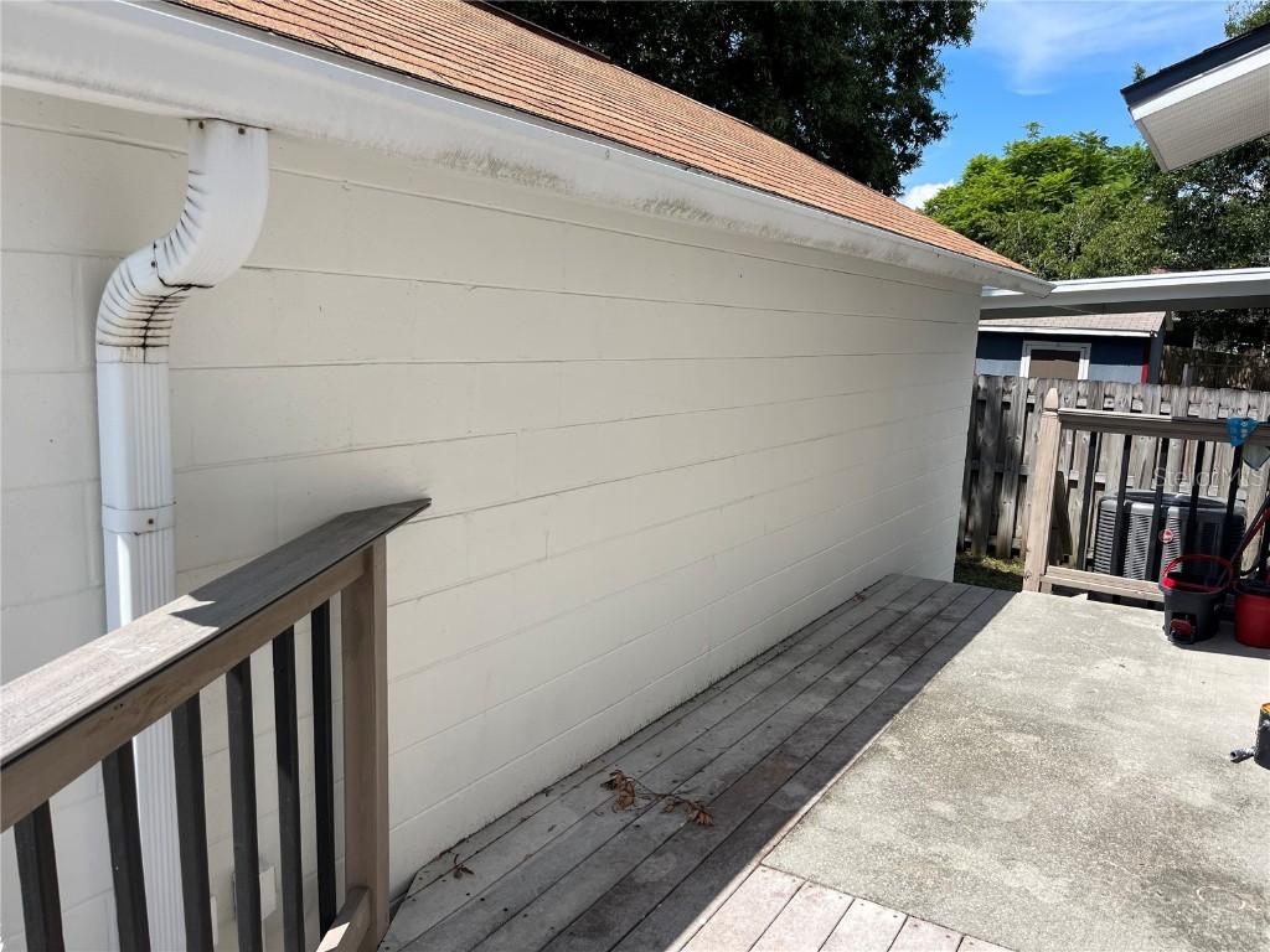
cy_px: 476
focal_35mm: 26
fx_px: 954
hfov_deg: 67.3
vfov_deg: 53.1
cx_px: 635
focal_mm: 5.1
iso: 50
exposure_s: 1/3215
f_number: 1.6
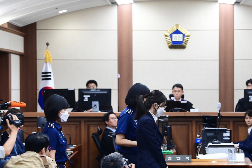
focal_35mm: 159
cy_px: 100
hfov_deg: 12.9
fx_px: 1113
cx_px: 161
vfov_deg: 8.6
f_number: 5.6
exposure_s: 1/320
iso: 3200
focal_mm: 120
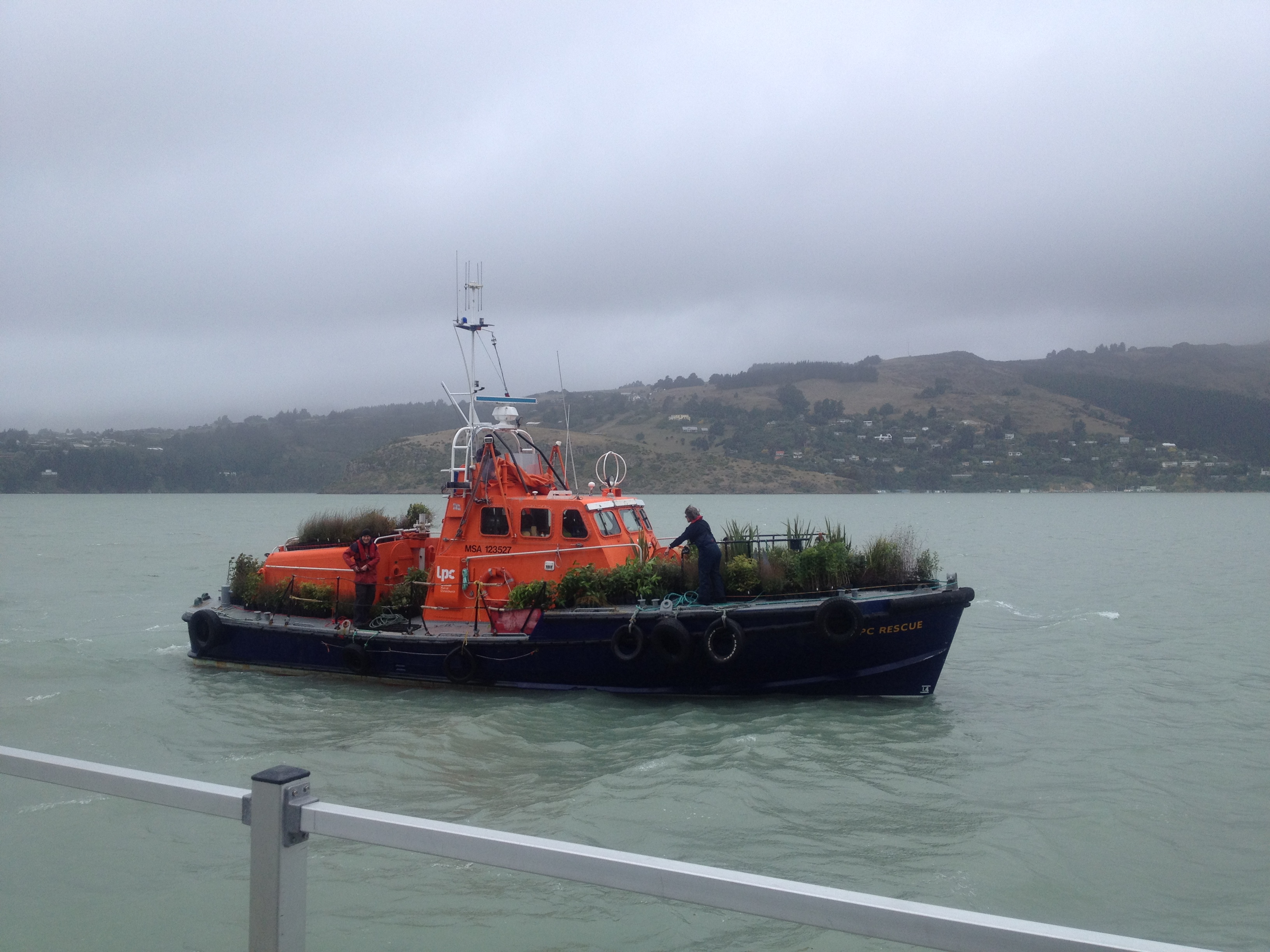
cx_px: 635
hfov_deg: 52.6
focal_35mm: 35
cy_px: 476
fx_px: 1284
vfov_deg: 40.7
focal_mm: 4.28
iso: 64
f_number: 2.4
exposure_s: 1/326
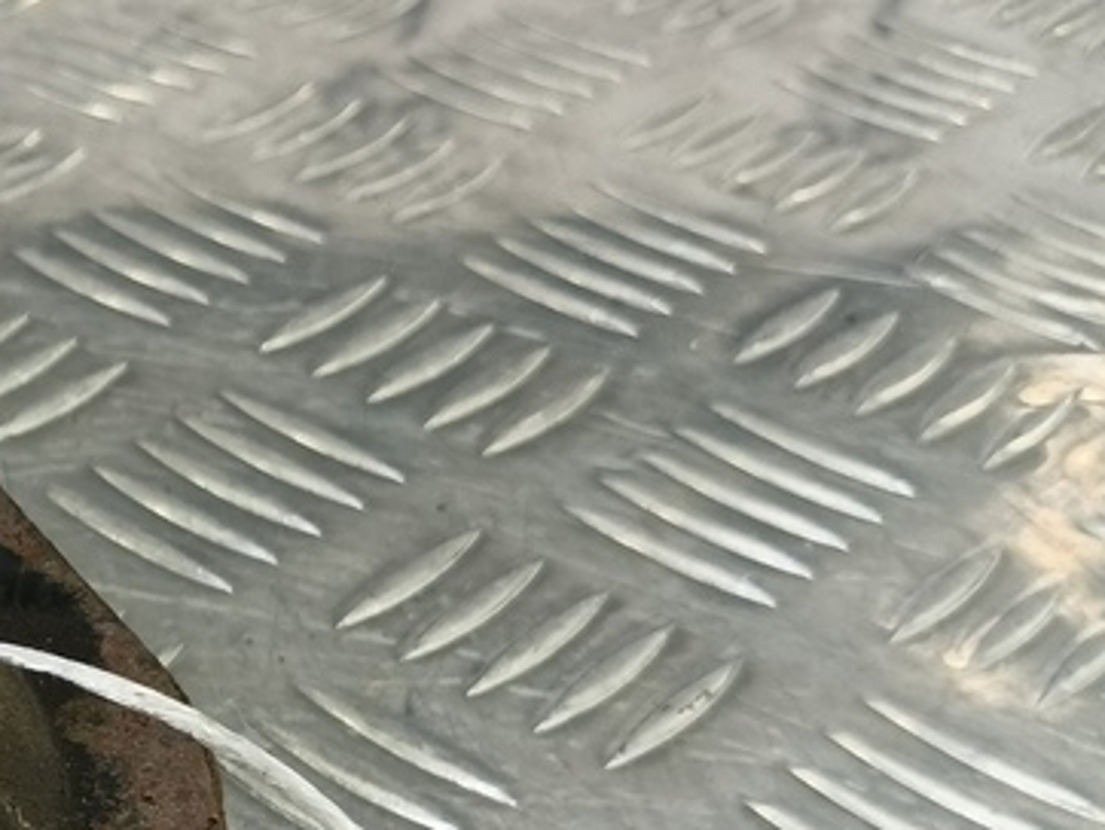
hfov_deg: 25.0
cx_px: -406
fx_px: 2076
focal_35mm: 65
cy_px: 873
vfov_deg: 21.6
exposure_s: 1/50
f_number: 1.6
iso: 136
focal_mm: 4.11
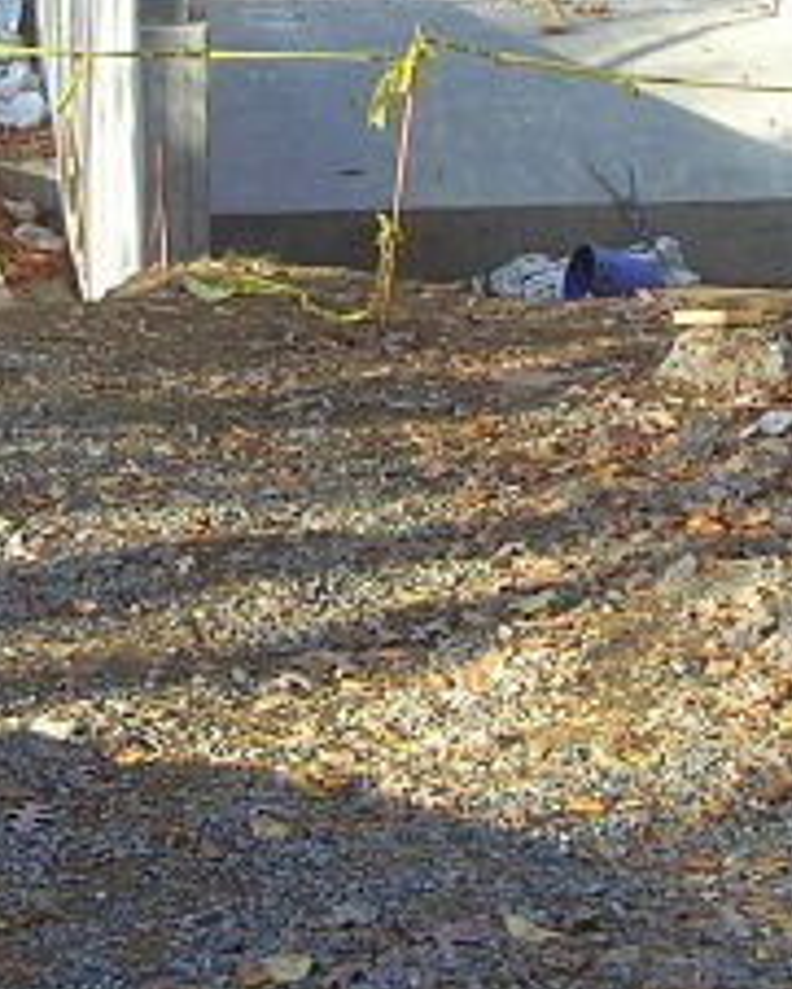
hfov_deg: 16.4
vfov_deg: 20.1
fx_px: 2752
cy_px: 155
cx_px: 385
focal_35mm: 94
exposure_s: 1/45.2
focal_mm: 5.7
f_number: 4.9
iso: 71
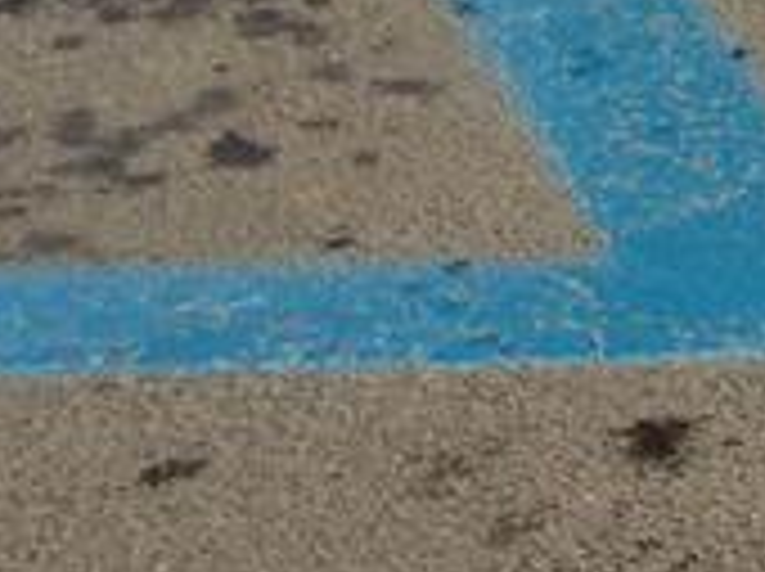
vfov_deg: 6.9
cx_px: 2084
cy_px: -995
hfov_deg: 8.7
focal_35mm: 199
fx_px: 4392
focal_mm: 4.13
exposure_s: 1/861
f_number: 2.4
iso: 50
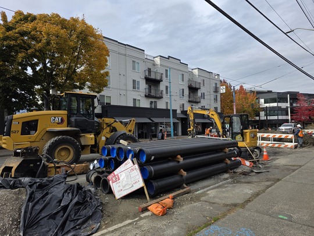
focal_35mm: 23
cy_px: 118
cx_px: 157
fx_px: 209
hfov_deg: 73.9
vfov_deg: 58.9
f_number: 1.7
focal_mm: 6.3
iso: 80
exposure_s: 1/4057
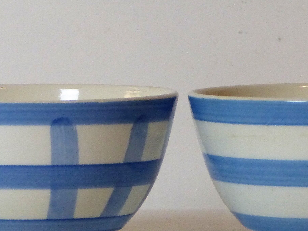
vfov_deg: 5.3
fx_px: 2509
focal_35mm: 282
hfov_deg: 7.0
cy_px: 170
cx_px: 180
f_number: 2.8
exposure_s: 1/60
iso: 250
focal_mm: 20.9
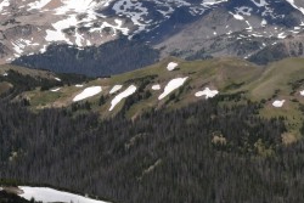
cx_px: -213
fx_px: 2118
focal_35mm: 251
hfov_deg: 8.0
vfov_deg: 5.5
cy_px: -45
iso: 200
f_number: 11
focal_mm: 31
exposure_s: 1/500
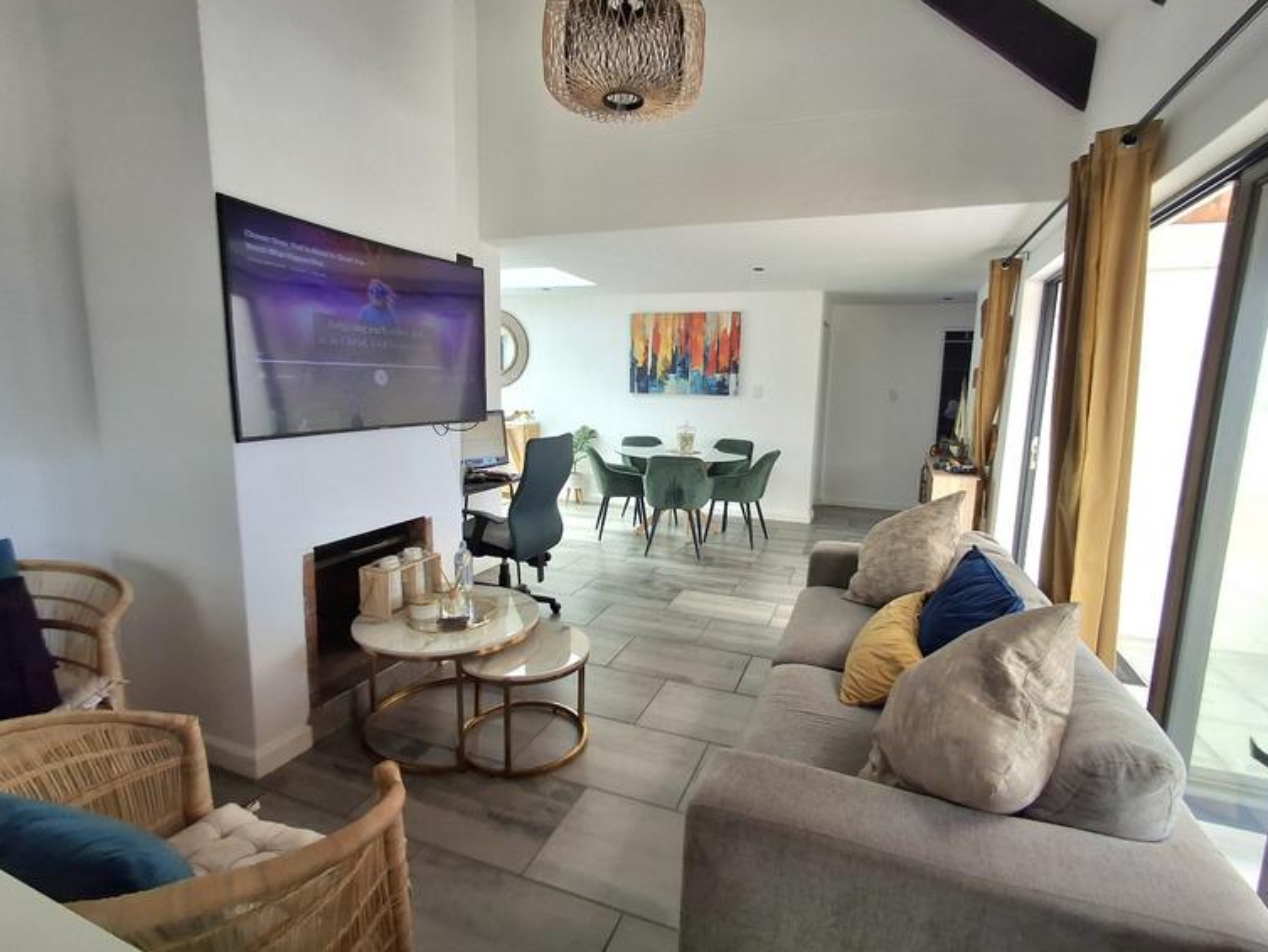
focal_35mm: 17
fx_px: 623
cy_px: 492
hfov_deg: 91.0
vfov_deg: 74.7
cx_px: 638
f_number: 2.2
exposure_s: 1/141
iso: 40
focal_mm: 1.64
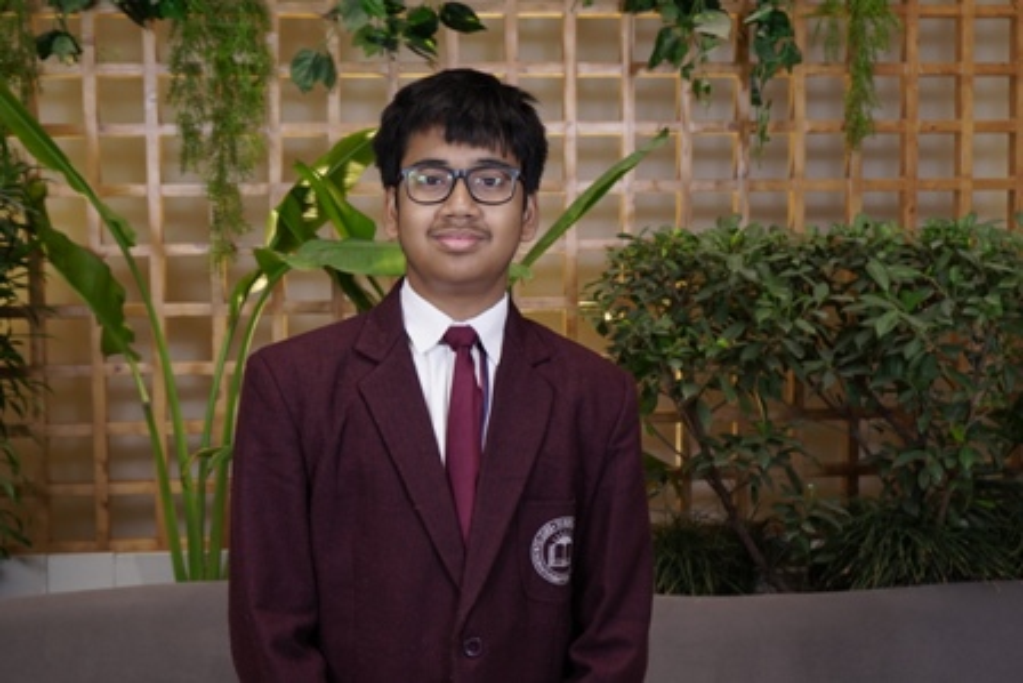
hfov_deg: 40.3
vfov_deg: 27.5
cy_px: 342
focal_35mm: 49
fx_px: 1393
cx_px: 512
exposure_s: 1/80
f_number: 4.5
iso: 320
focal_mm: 33
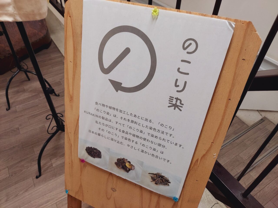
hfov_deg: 69.4
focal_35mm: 25
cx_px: 139
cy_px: 104
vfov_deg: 54.9
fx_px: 201
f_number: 2
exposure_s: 1/50
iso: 160
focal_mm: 4.6
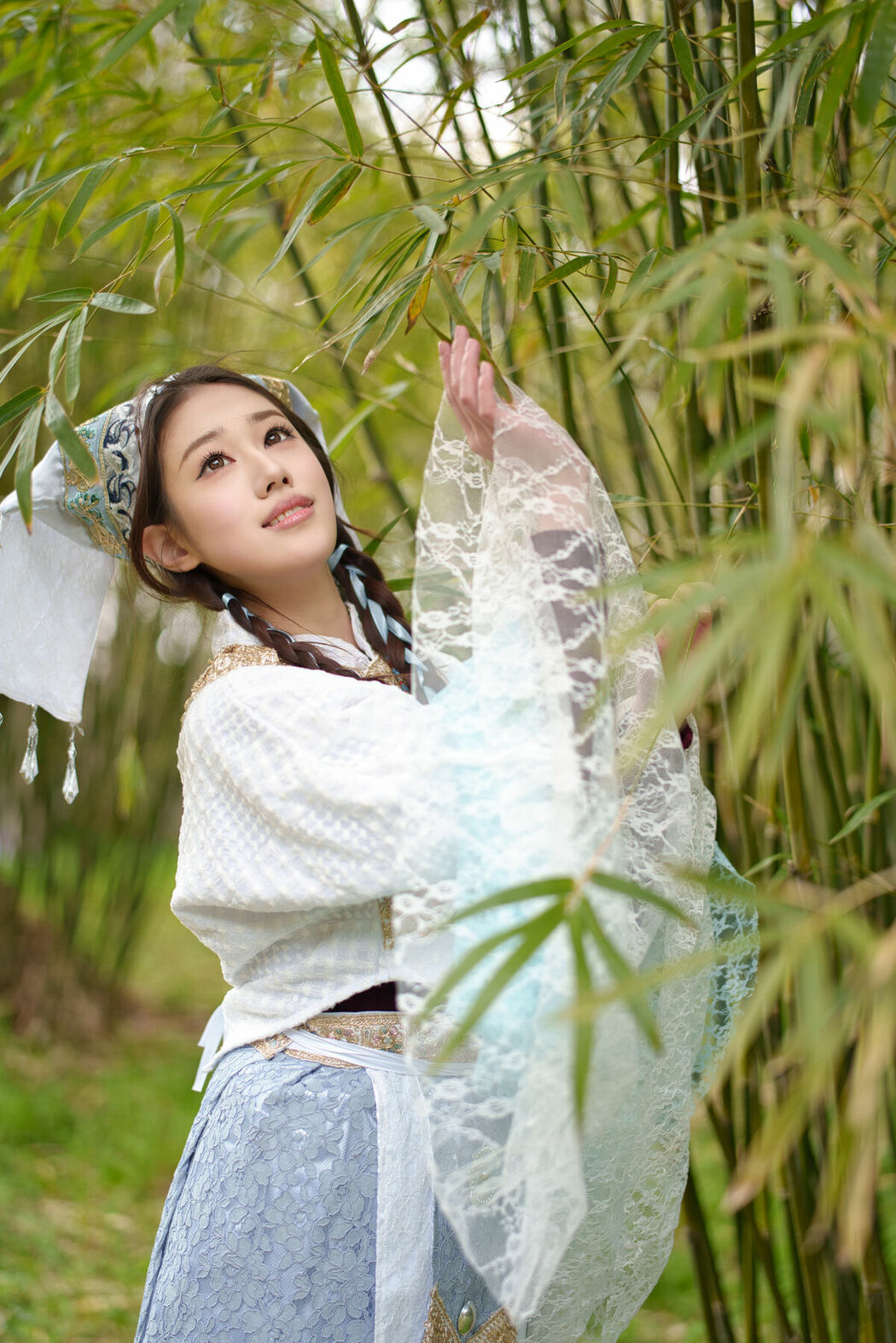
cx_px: 448
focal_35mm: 50
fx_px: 1867
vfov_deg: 39.6
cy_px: 672
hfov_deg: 27.0
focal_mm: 50
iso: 100
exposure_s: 1/400
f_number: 1.4
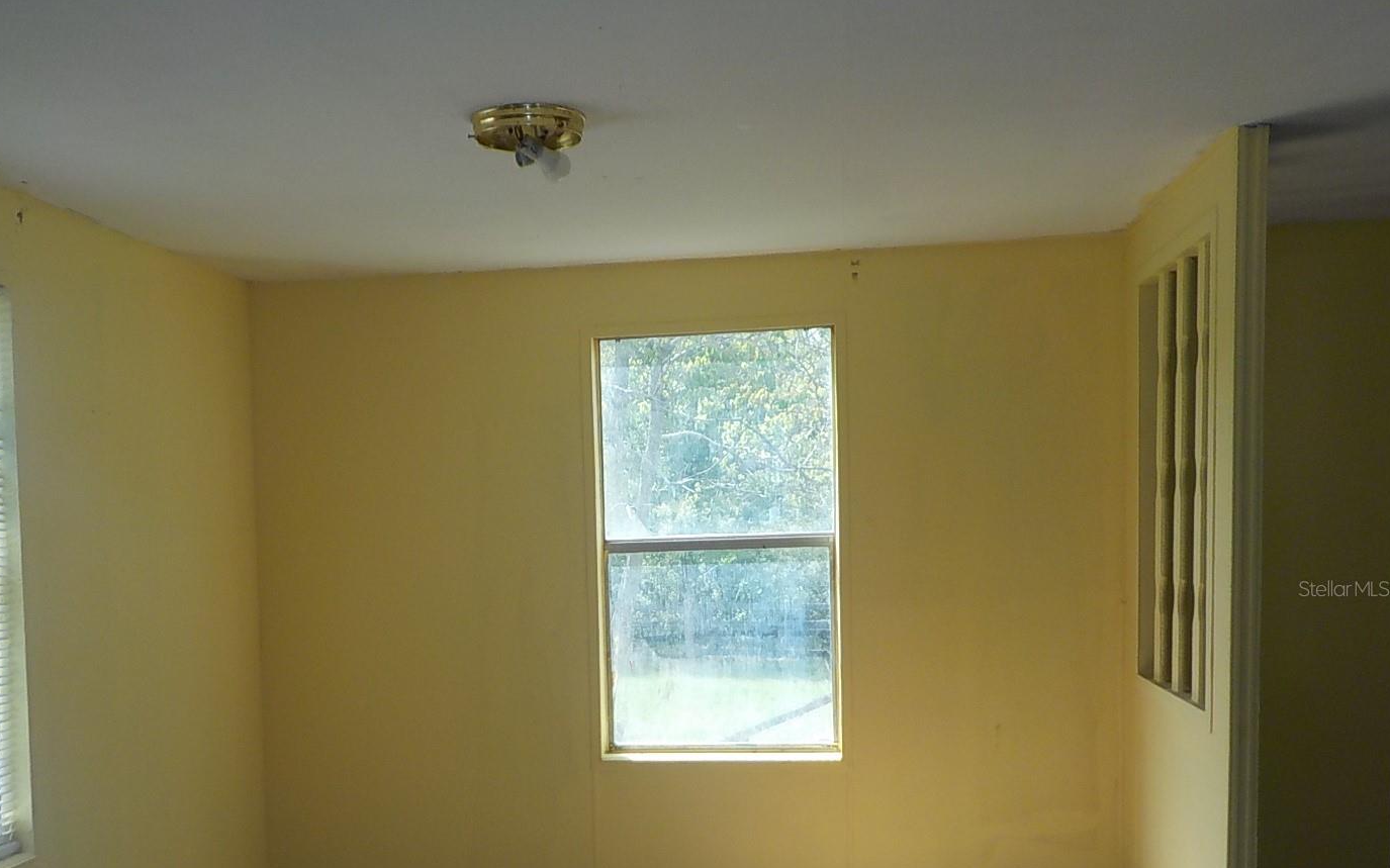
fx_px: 1401
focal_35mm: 37
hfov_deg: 52.5
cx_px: 585
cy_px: 588
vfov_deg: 34.1
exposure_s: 1/320
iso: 125
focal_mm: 4.1
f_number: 3.3
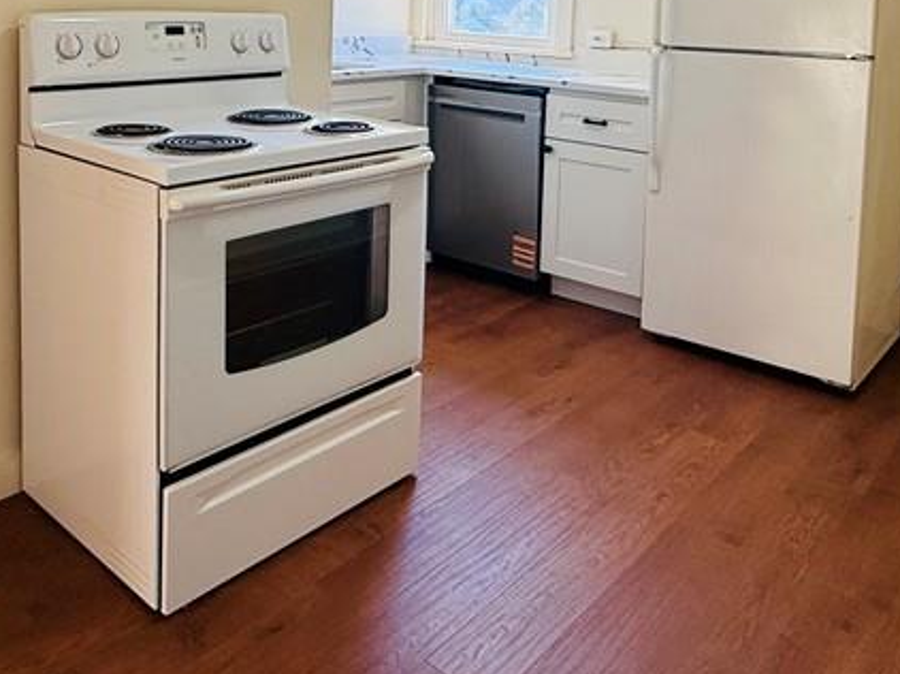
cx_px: 418
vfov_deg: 38.9
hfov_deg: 53.9
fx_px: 883
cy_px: 70
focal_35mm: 34
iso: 160
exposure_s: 1/120
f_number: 2.2
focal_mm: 2.22
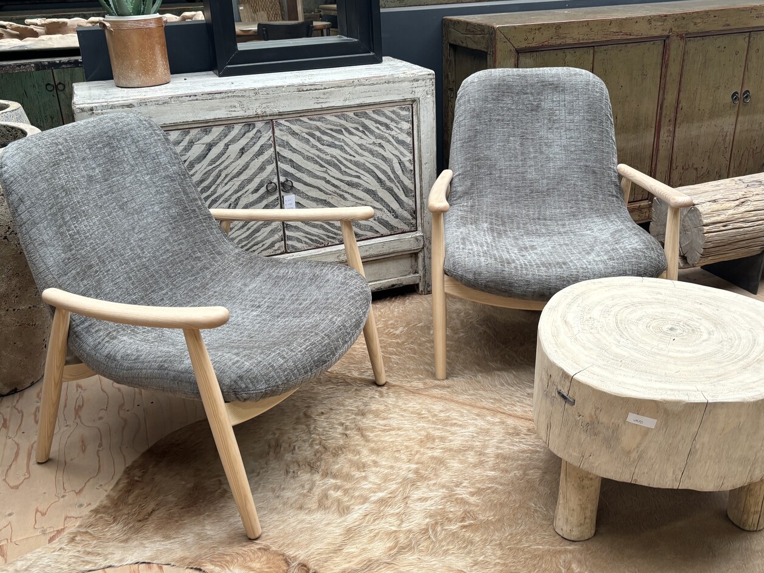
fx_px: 728
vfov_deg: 42.8
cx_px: 398
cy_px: 247
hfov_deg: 55.3
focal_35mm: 33
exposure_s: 1/100
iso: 125
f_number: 1.6
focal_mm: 5.96
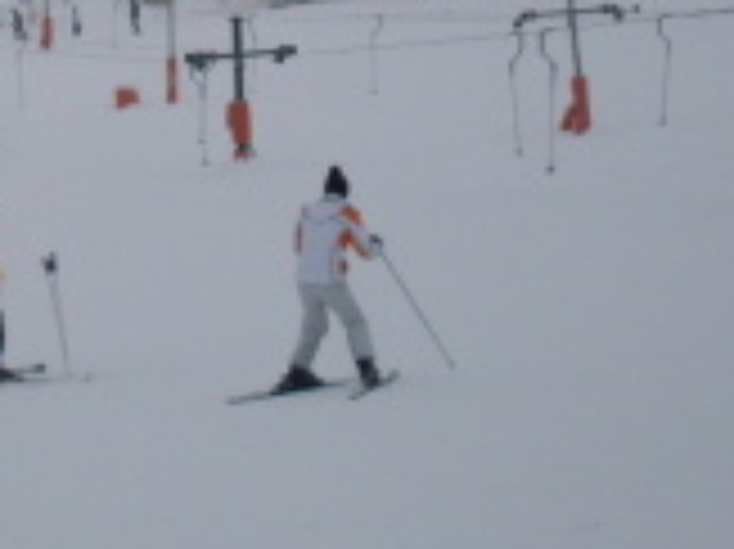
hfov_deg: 17.1
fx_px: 2373
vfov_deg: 12.7
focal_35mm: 112
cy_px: -184
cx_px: -18
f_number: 8.4
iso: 80
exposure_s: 1/350
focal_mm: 6.3
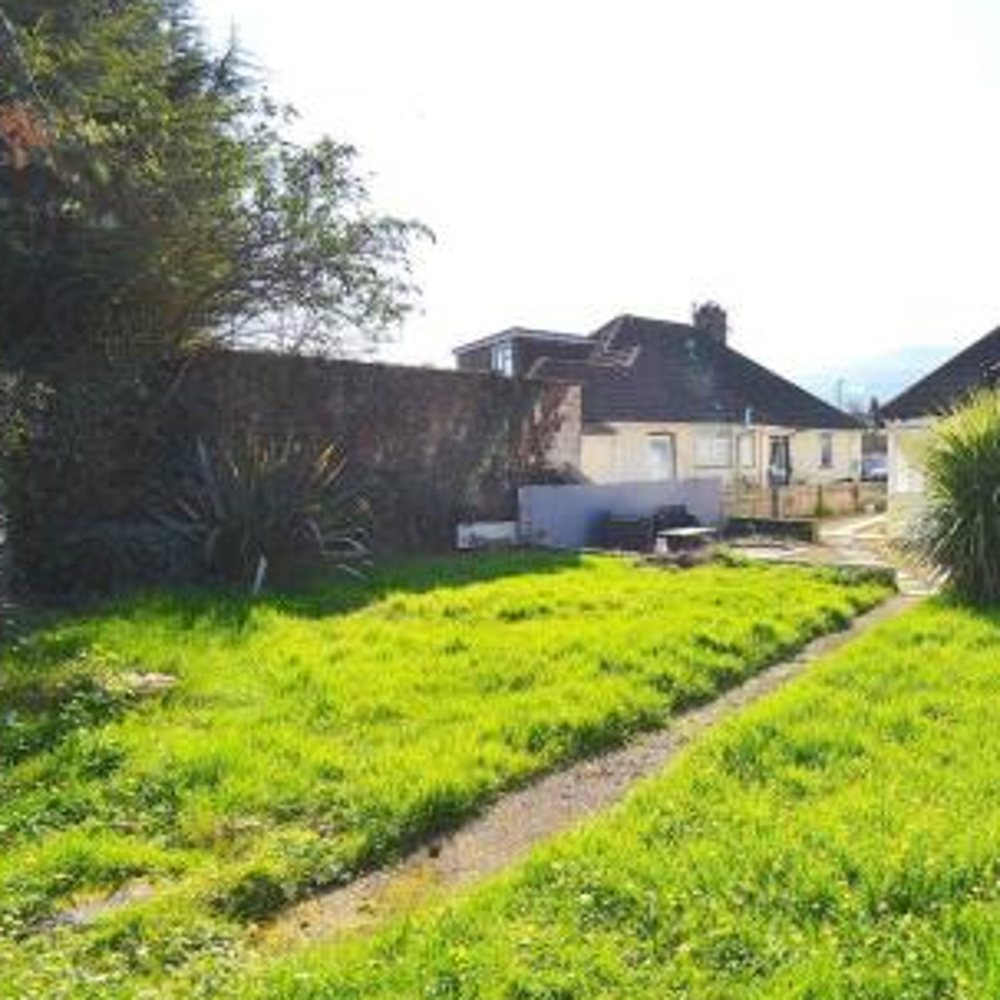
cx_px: 736
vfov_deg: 74.8
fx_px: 654
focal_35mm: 20
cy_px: 510
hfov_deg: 70.4
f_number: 8
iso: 140
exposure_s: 1/250
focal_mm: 10
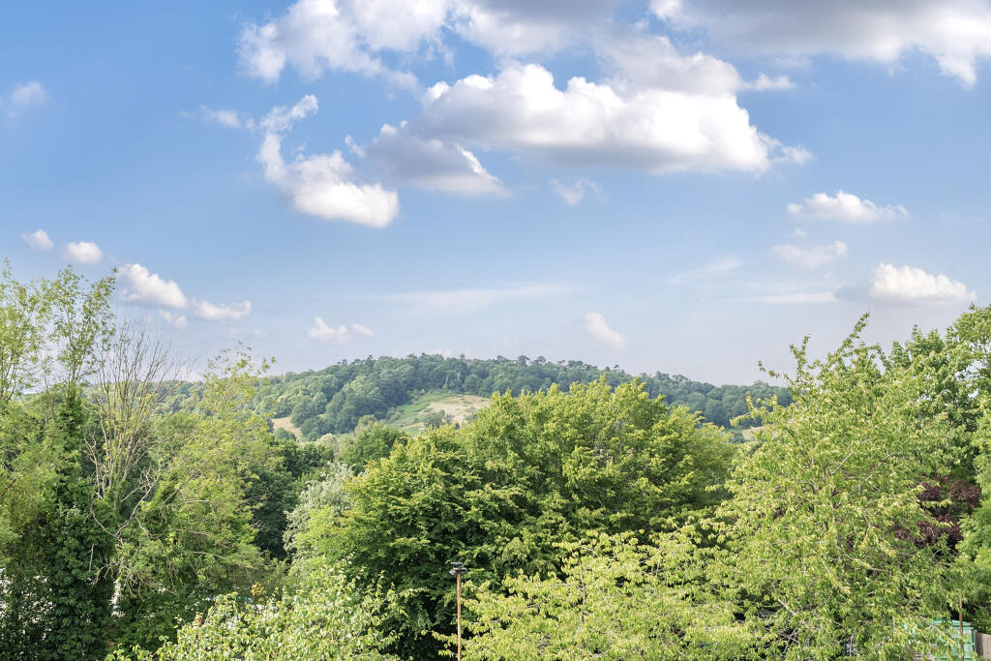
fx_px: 991
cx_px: 496
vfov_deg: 36.9
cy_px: 330
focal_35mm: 36
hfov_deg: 53.1
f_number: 8
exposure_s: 1/400
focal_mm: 24
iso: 400
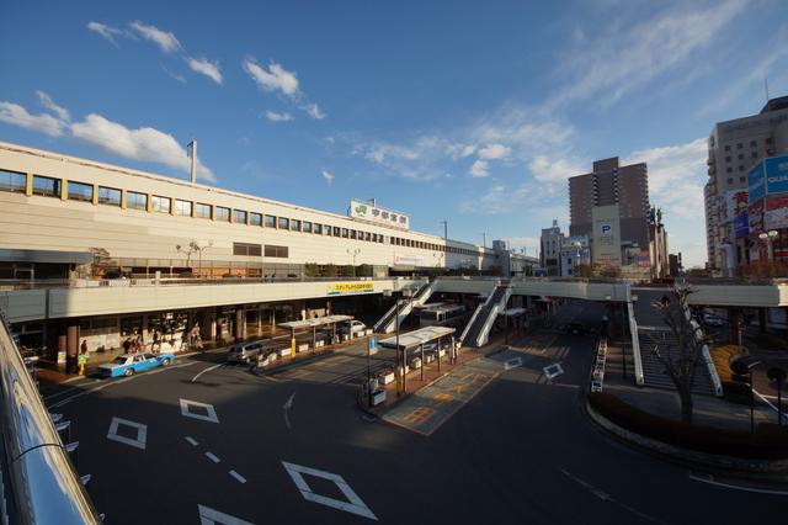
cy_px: 262
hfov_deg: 112.6
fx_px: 263
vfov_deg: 89.9
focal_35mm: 12
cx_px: 394
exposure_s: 1/250
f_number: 9
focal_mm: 8
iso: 100
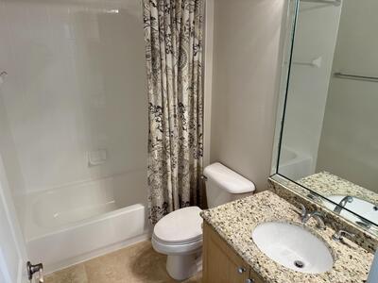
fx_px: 262
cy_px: 142
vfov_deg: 56.8
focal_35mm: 24
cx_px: 189
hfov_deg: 71.6
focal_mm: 6.76
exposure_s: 1/120
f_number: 1.78
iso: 160
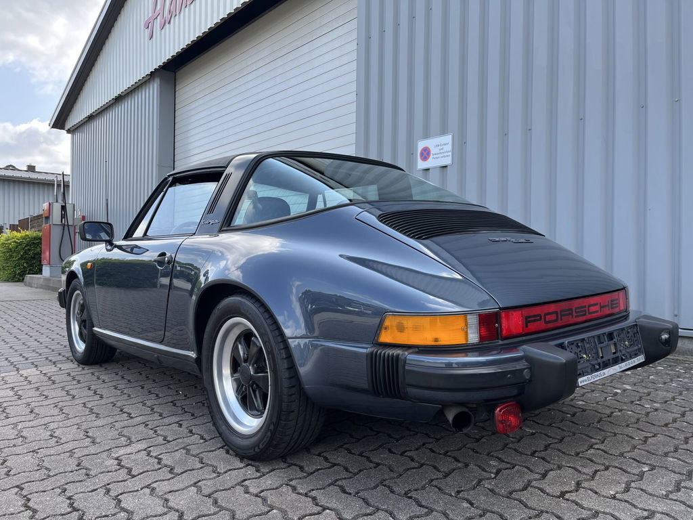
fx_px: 521
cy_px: 260
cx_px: 346
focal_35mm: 26
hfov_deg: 67.3
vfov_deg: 53.1
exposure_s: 1/766
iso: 50
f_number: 1.6
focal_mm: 5.1
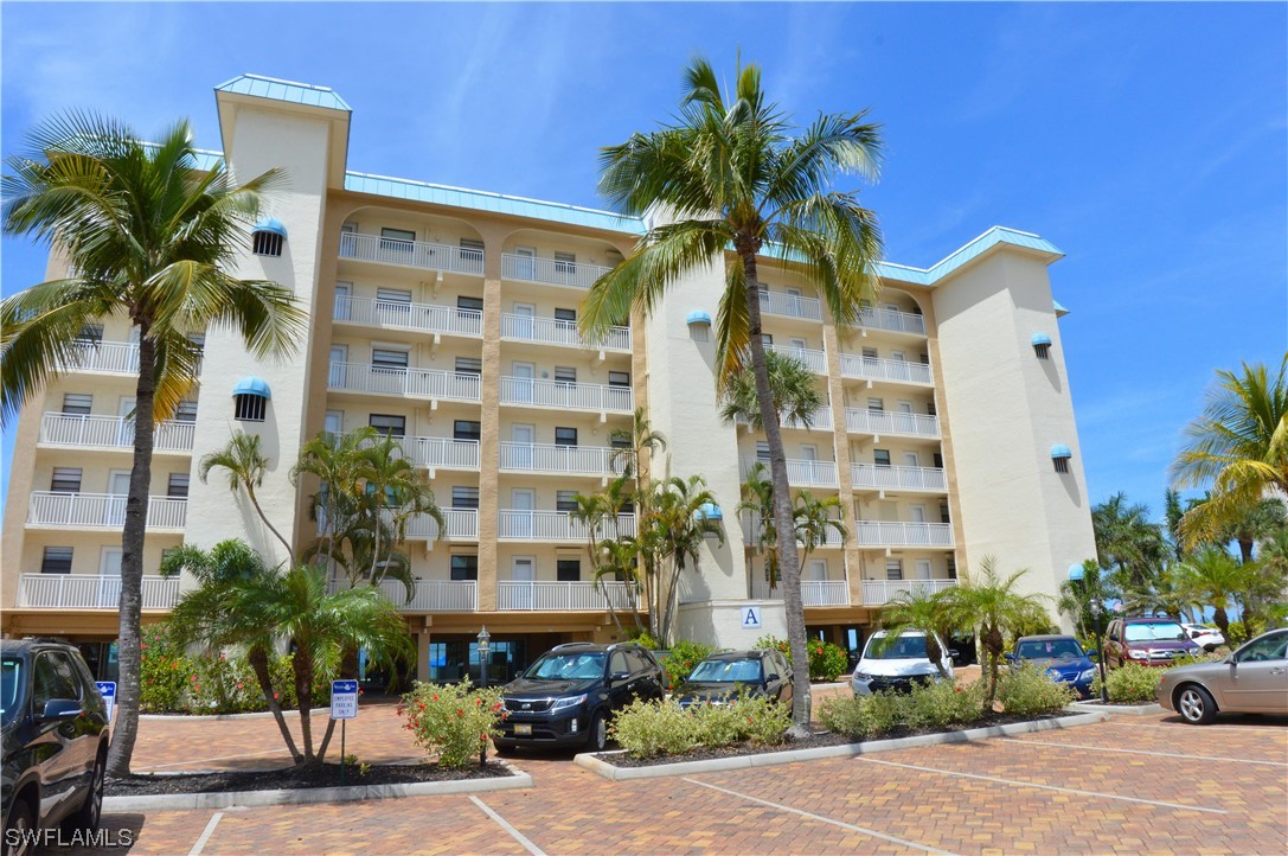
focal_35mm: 22
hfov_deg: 77.4
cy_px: 428
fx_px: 804
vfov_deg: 56.0
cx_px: 644
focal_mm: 15
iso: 400
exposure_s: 1/200
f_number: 18
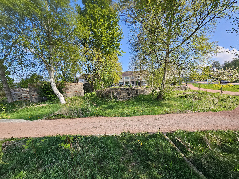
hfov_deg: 106.2
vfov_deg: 89.9
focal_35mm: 13
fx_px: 90
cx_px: 120
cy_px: 90
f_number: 2.2
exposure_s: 1/724
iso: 50
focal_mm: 2.2
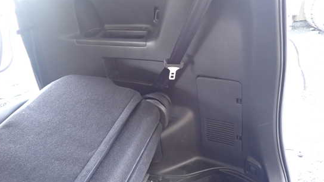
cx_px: 169
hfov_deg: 64.3
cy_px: 80
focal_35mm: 30
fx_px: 258
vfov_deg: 38.8
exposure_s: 1/30
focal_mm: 4.5
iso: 320
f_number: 2
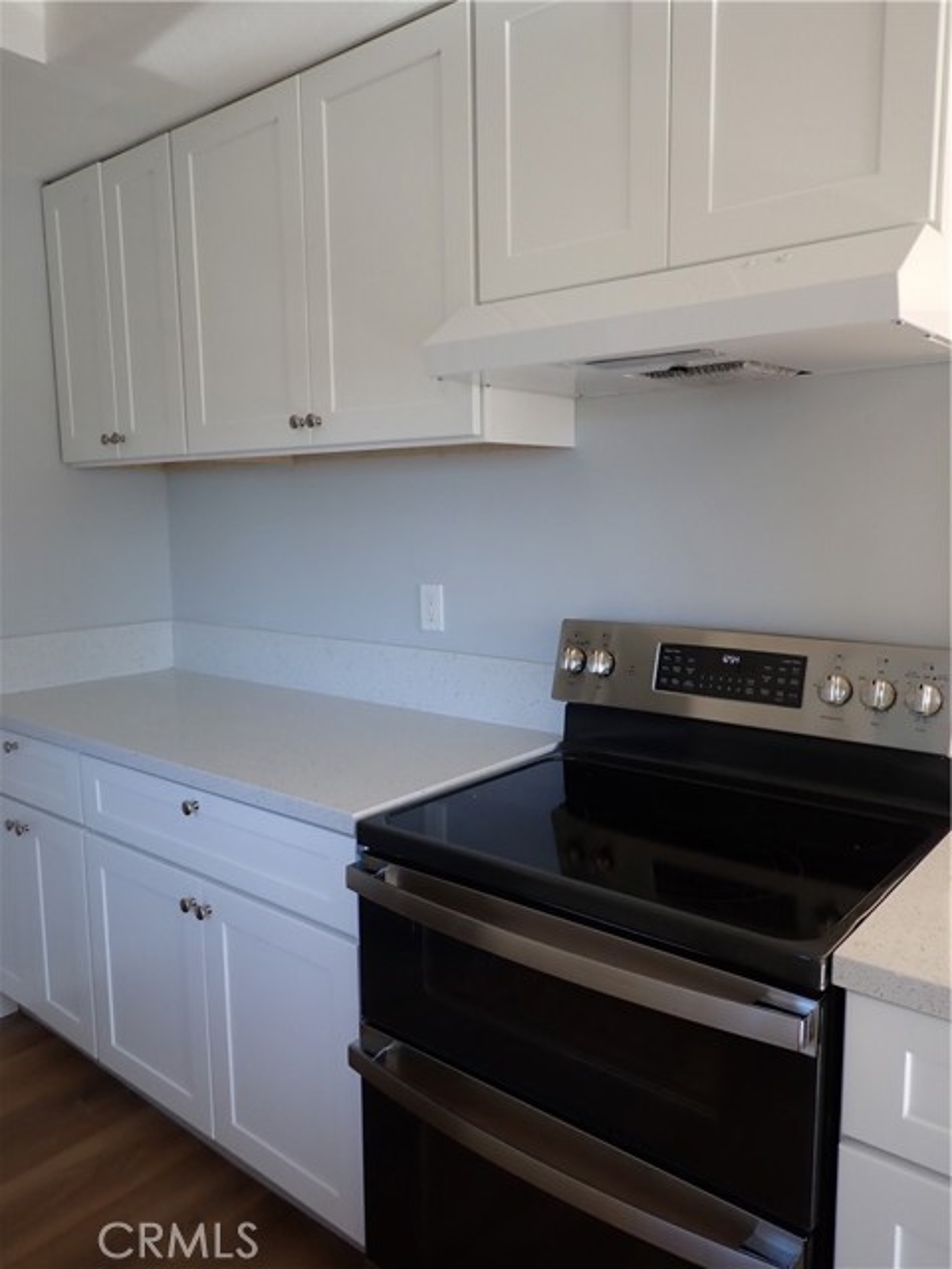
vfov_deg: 69.4
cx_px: 476
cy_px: 634
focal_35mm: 25
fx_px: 917
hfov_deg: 54.9
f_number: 2
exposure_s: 1/125
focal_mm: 4.5
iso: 200
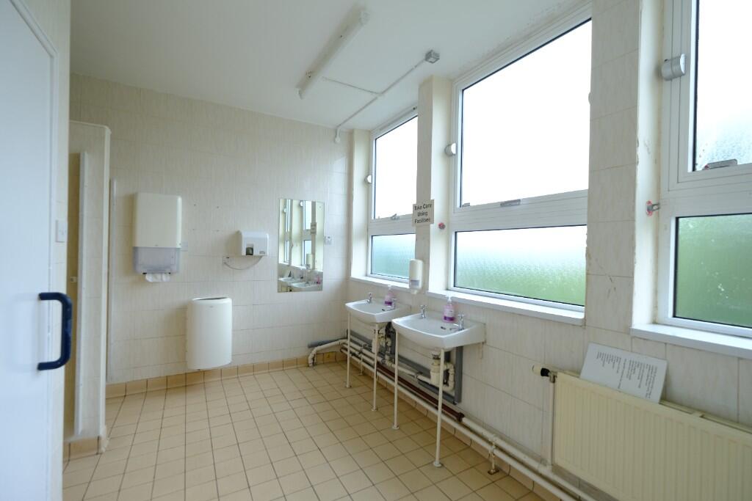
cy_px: 250
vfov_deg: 77.3
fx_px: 313
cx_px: 376
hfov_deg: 100.4
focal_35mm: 15
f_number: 4
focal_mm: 10
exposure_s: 1/52
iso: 160
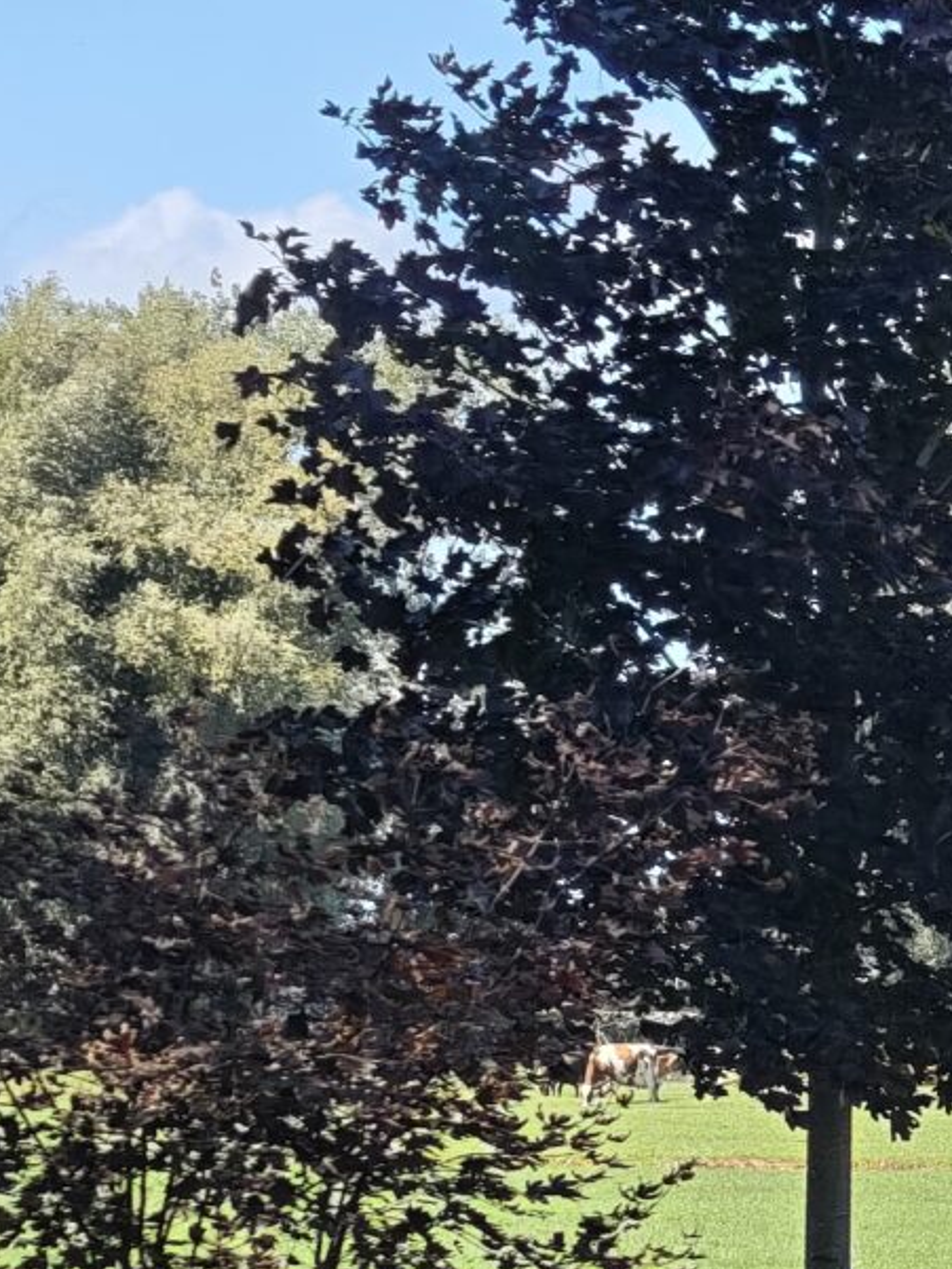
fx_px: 7185
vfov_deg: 9.9
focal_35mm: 196
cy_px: 1706
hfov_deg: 7.4
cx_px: 1575
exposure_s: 1/1471
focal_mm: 8.72
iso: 50
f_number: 1.63
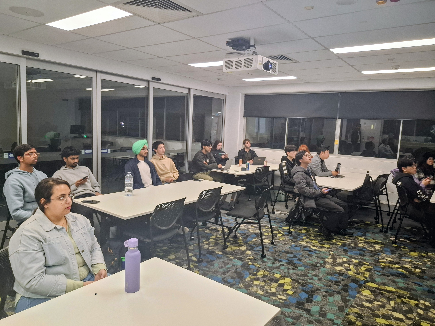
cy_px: 163
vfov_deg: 58.9
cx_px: 218
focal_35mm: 23
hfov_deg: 73.9
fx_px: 289
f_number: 1.8
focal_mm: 5.54
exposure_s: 1/50
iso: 160
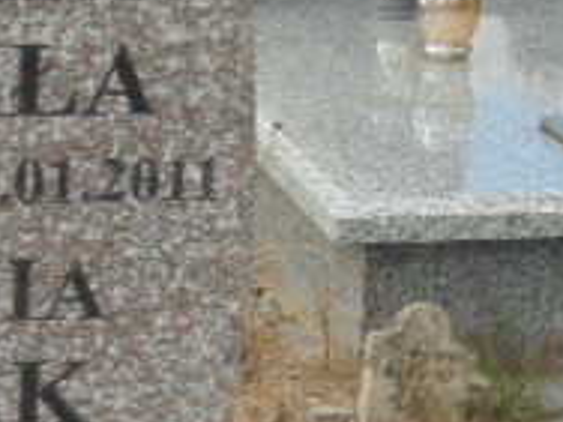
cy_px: 239
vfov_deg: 10.2
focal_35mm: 146
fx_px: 2375
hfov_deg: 13.0
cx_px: -222
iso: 100
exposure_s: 1/250
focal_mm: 7.8
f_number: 4.5
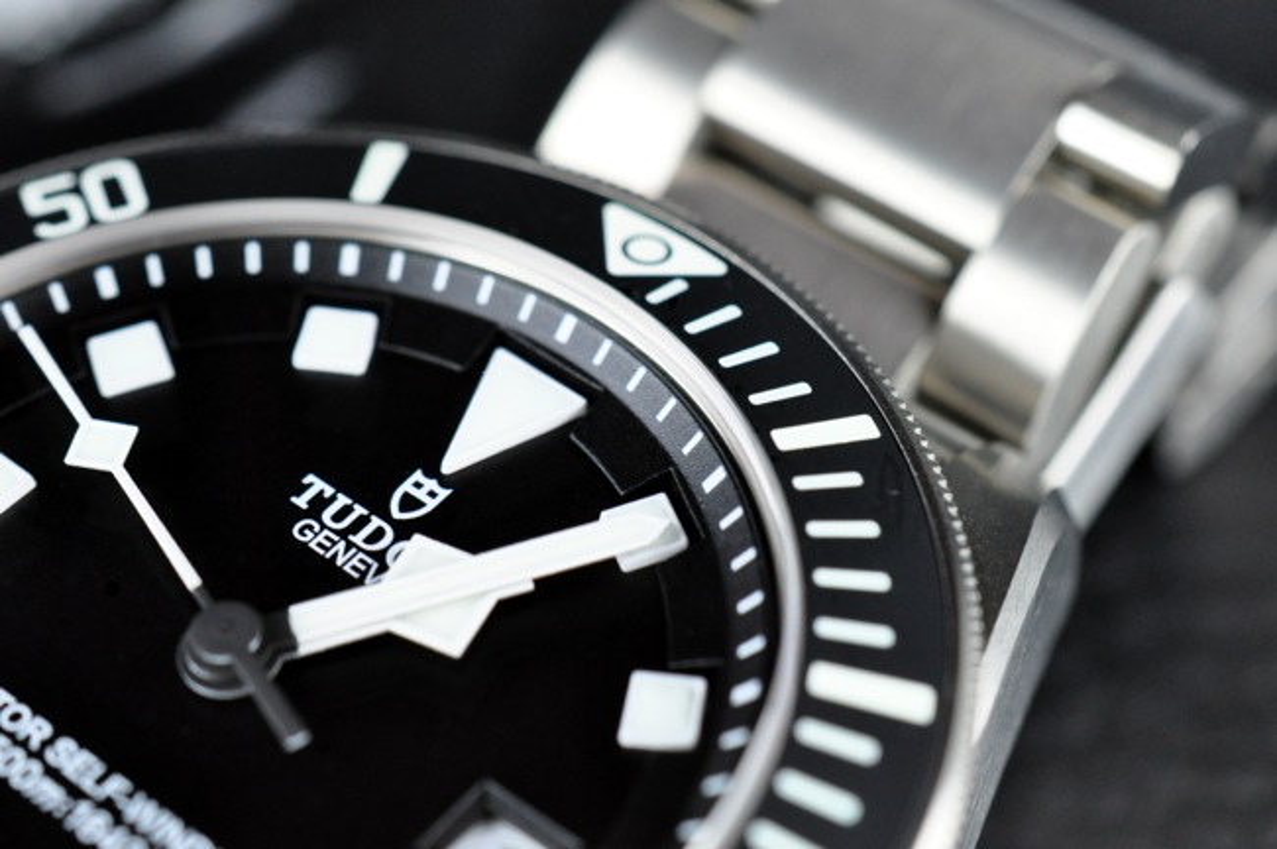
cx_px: 638
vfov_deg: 22.6
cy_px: 424
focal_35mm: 60
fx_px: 2126
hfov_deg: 33.4
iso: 1250
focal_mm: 40
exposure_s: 1/50
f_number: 10
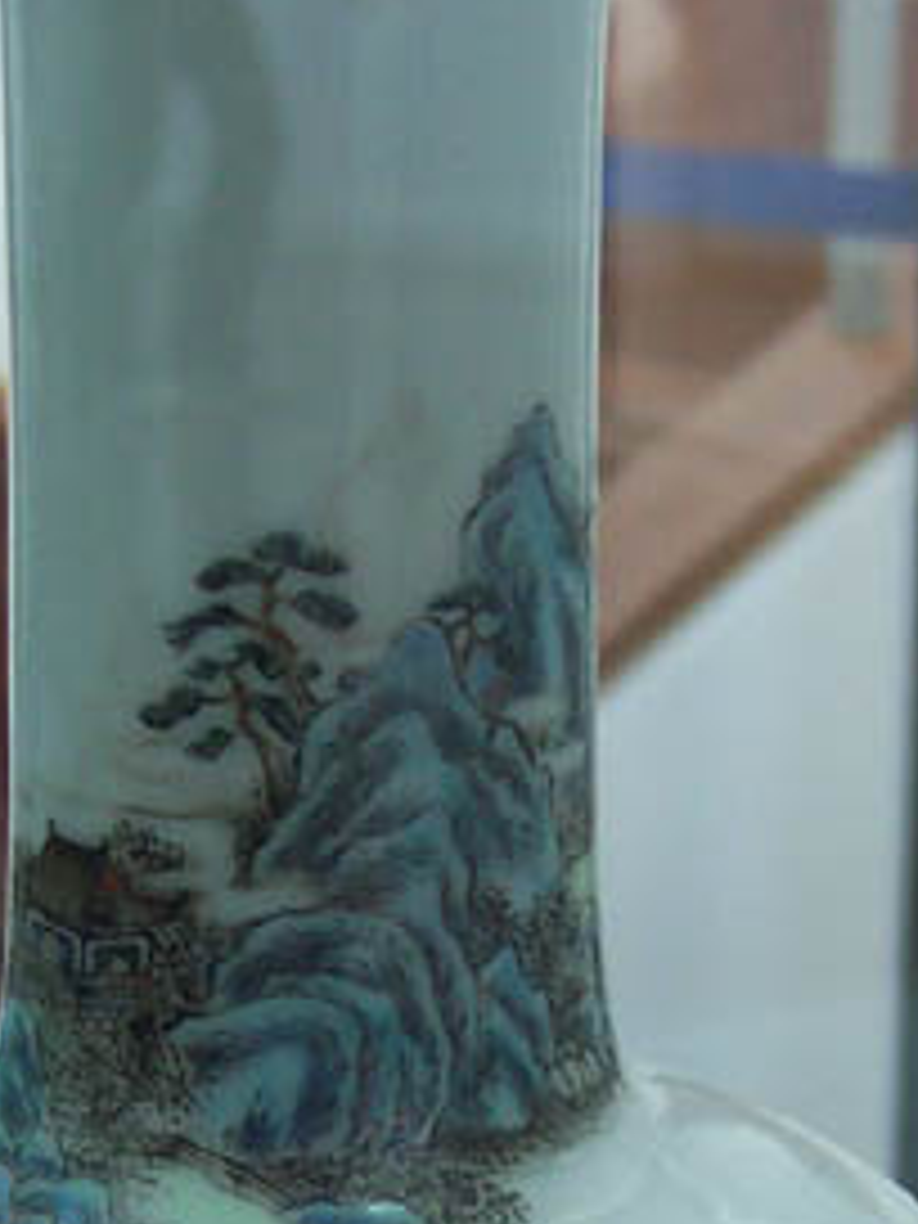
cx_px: 268
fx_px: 4208
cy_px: 1152
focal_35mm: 119
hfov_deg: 12.4
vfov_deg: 16.3
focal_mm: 5.6
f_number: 2.8
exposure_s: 1/30
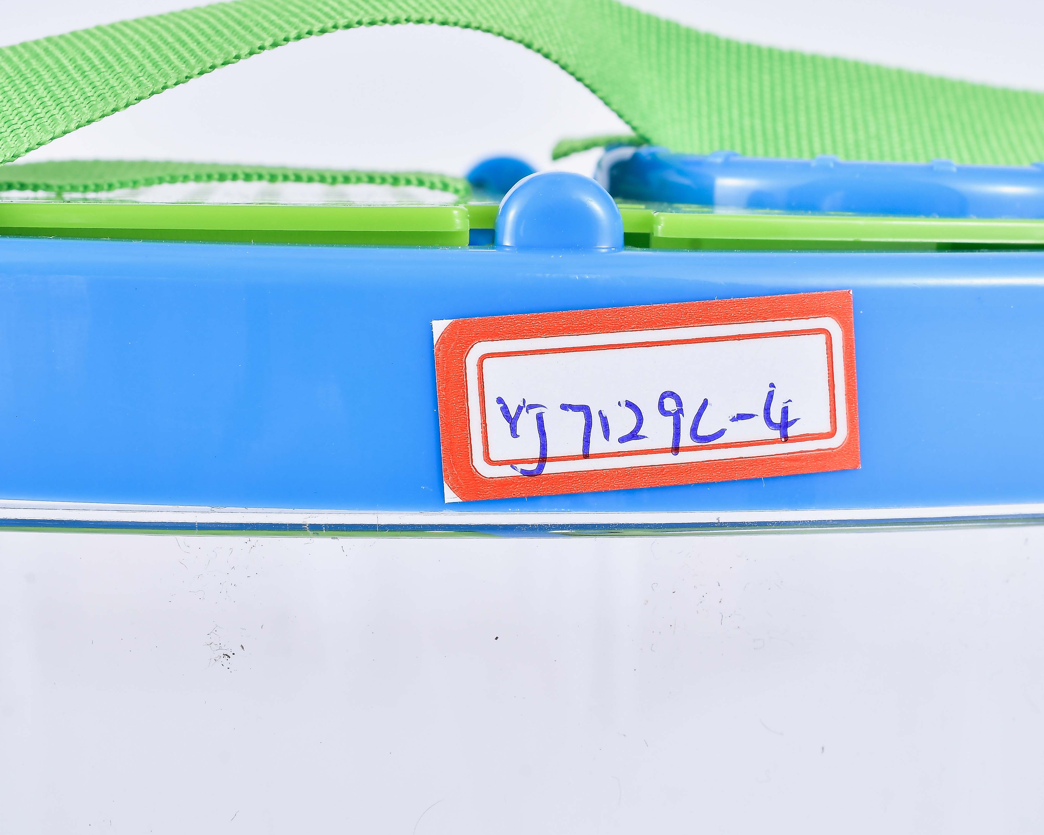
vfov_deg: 19.4
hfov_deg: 24.0
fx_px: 2441
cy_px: 464
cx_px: 694
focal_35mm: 79
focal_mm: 40
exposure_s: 1/125
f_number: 16
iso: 100
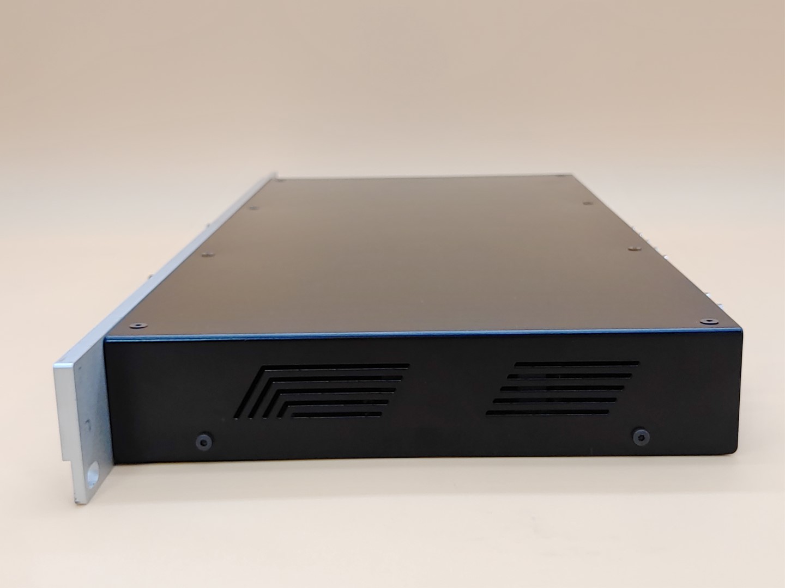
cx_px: 392
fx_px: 1043
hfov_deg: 41.2
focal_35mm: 46
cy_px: 294
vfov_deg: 31.5
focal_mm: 4.36
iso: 50
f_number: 1.8
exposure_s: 1/63
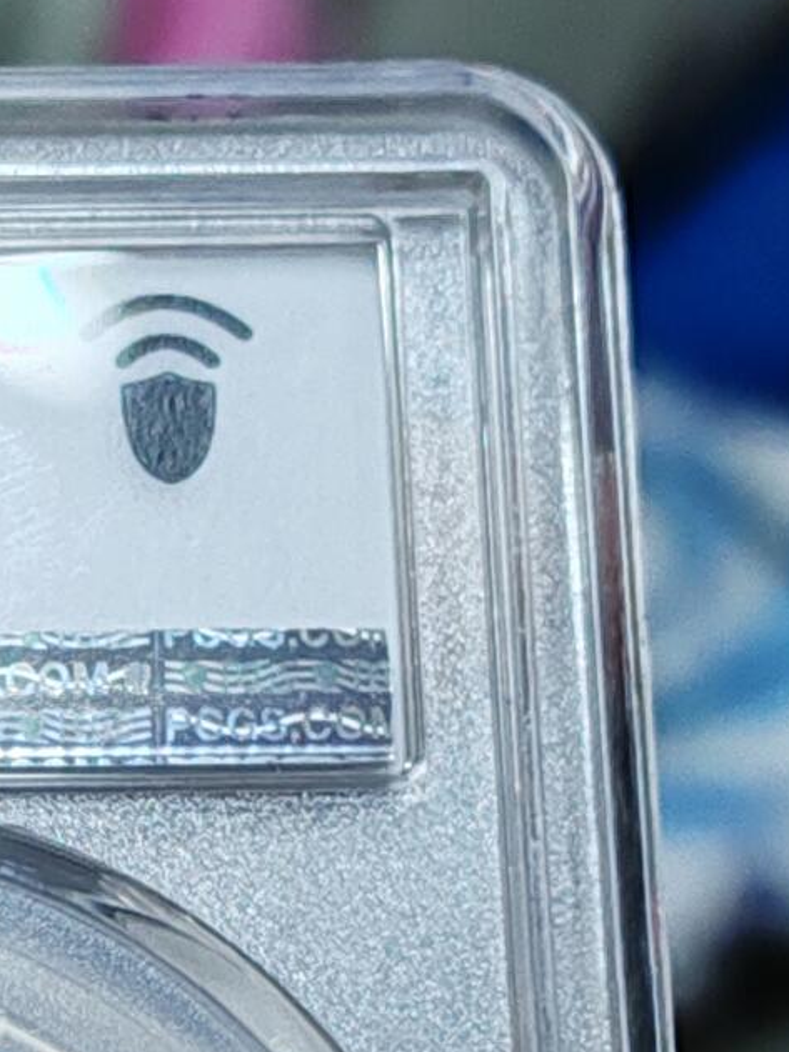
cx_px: -143
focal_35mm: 154
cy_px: 1074
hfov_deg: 9.5
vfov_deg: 12.7
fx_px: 4682
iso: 1250
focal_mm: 6.12
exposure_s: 1/50
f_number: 1.9
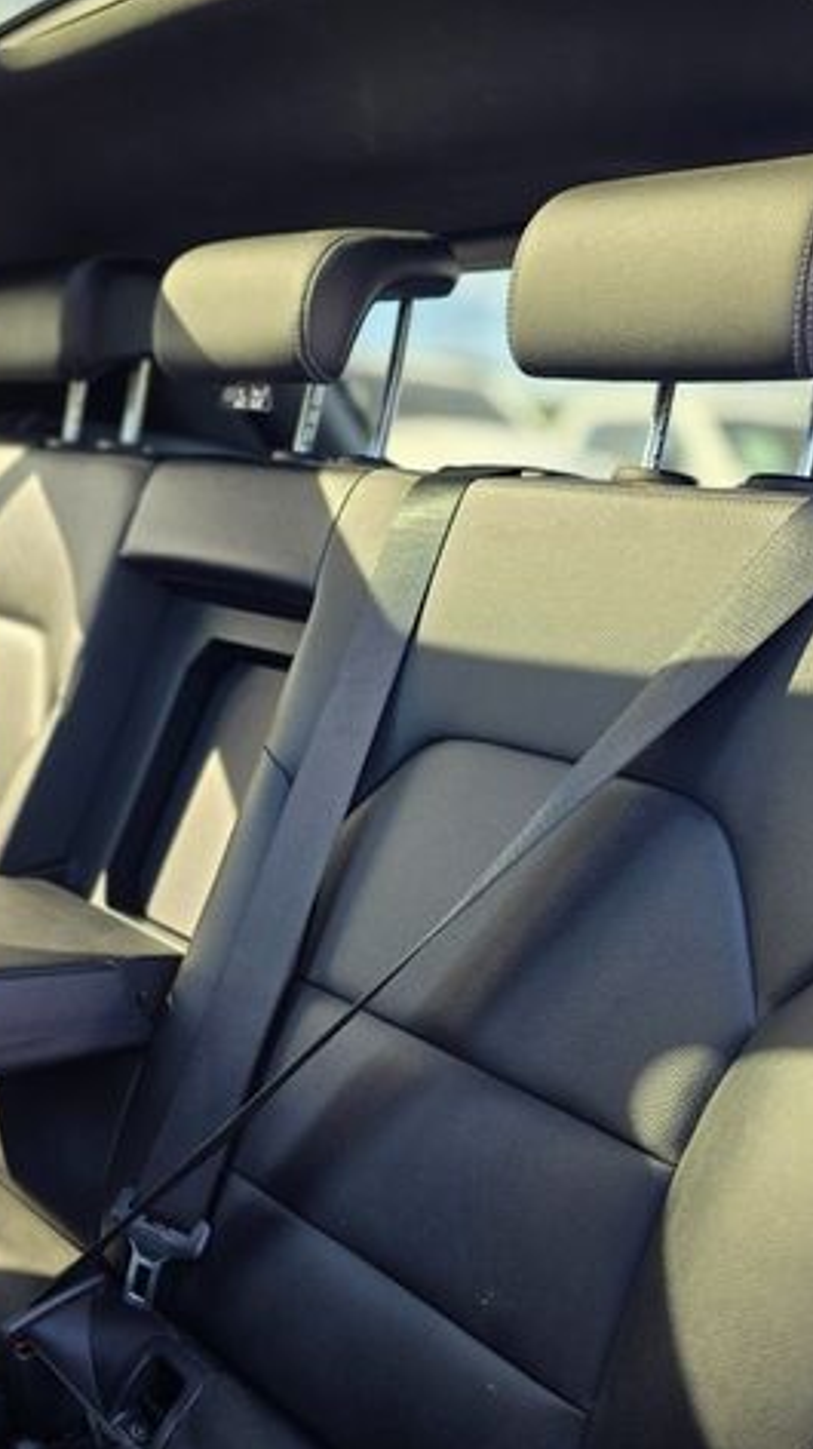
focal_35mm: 34
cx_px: 301
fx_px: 1305
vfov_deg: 58.0
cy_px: 721
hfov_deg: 34.4
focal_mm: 6.3
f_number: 1.7
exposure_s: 1/180
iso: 50
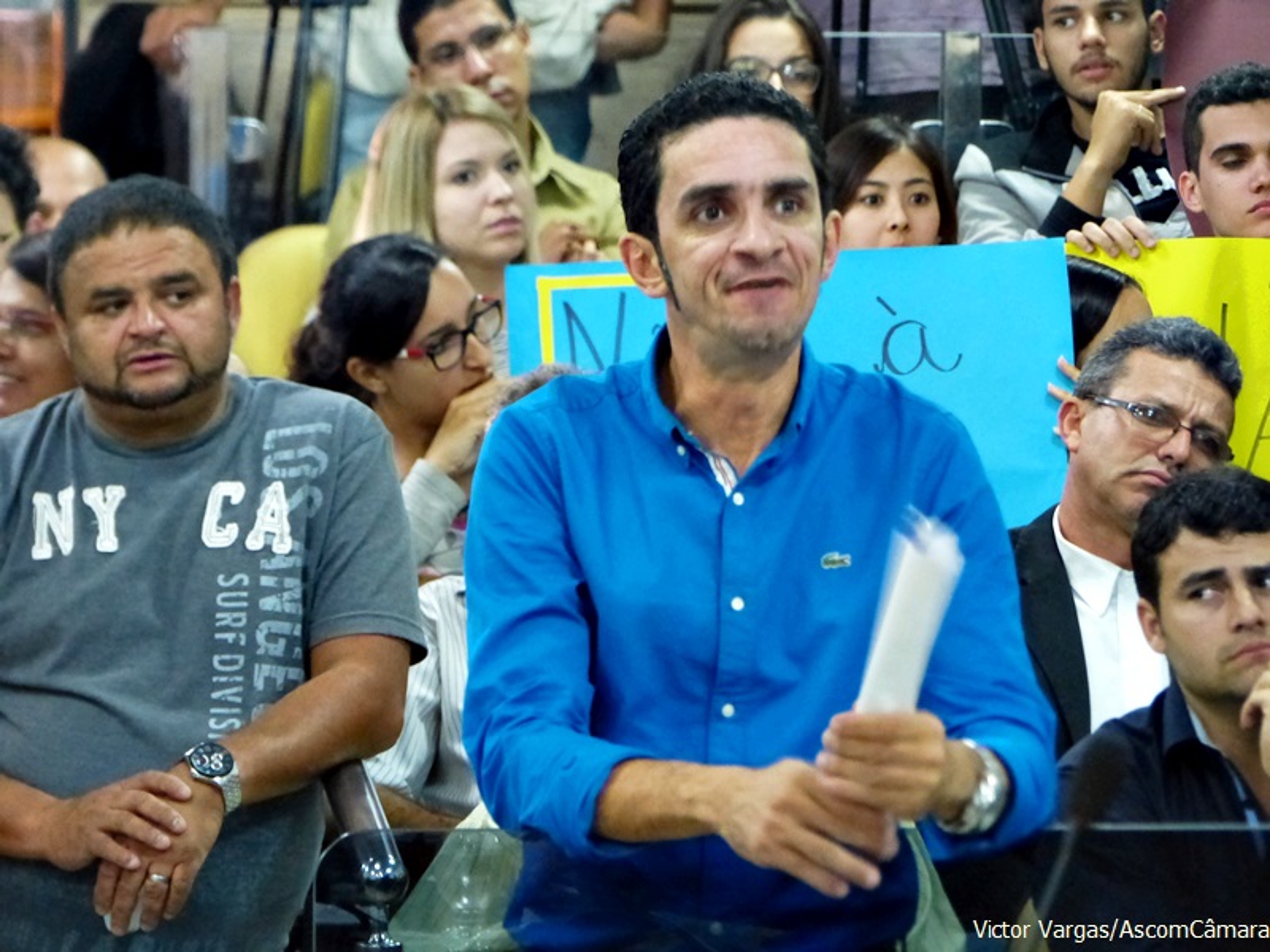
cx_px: 635
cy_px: 476
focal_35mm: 310
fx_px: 11373
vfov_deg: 4.8
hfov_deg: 6.4
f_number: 2.8
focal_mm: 55.7
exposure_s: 1/13
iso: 800
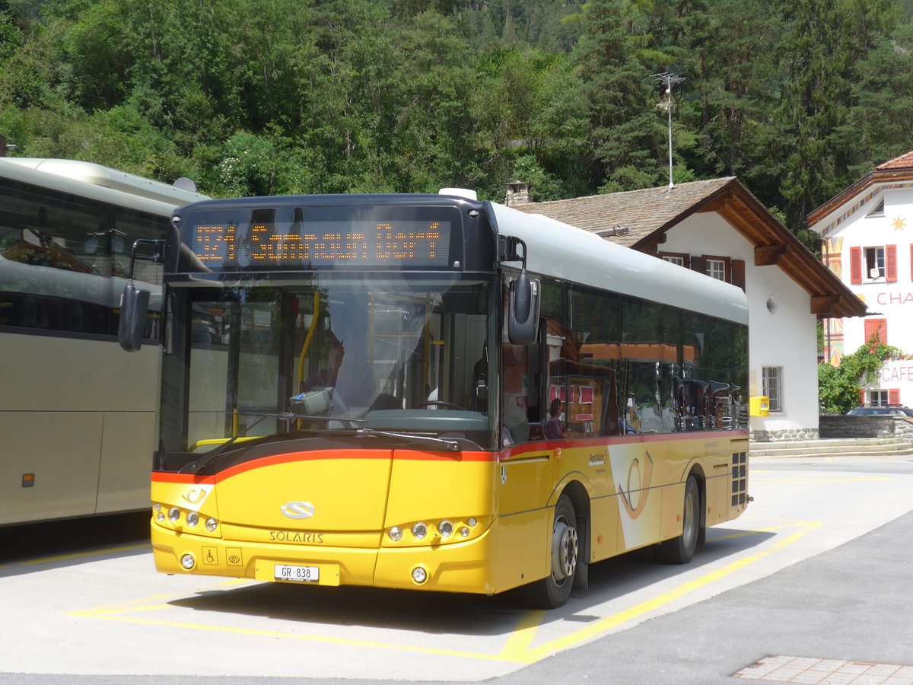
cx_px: 456
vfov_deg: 22.3
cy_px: 342
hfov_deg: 29.4
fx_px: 1741
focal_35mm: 66
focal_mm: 13.4
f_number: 3.9
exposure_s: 1/500
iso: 80
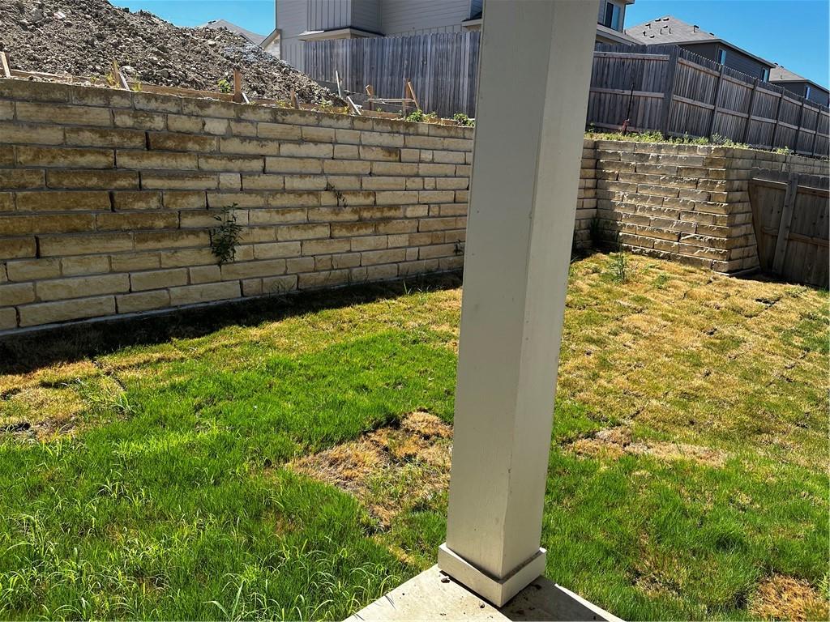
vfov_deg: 53.1
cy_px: 311
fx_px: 623
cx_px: 415
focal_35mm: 26
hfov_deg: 67.3
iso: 50
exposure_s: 1/2222
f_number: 1.6
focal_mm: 5.1
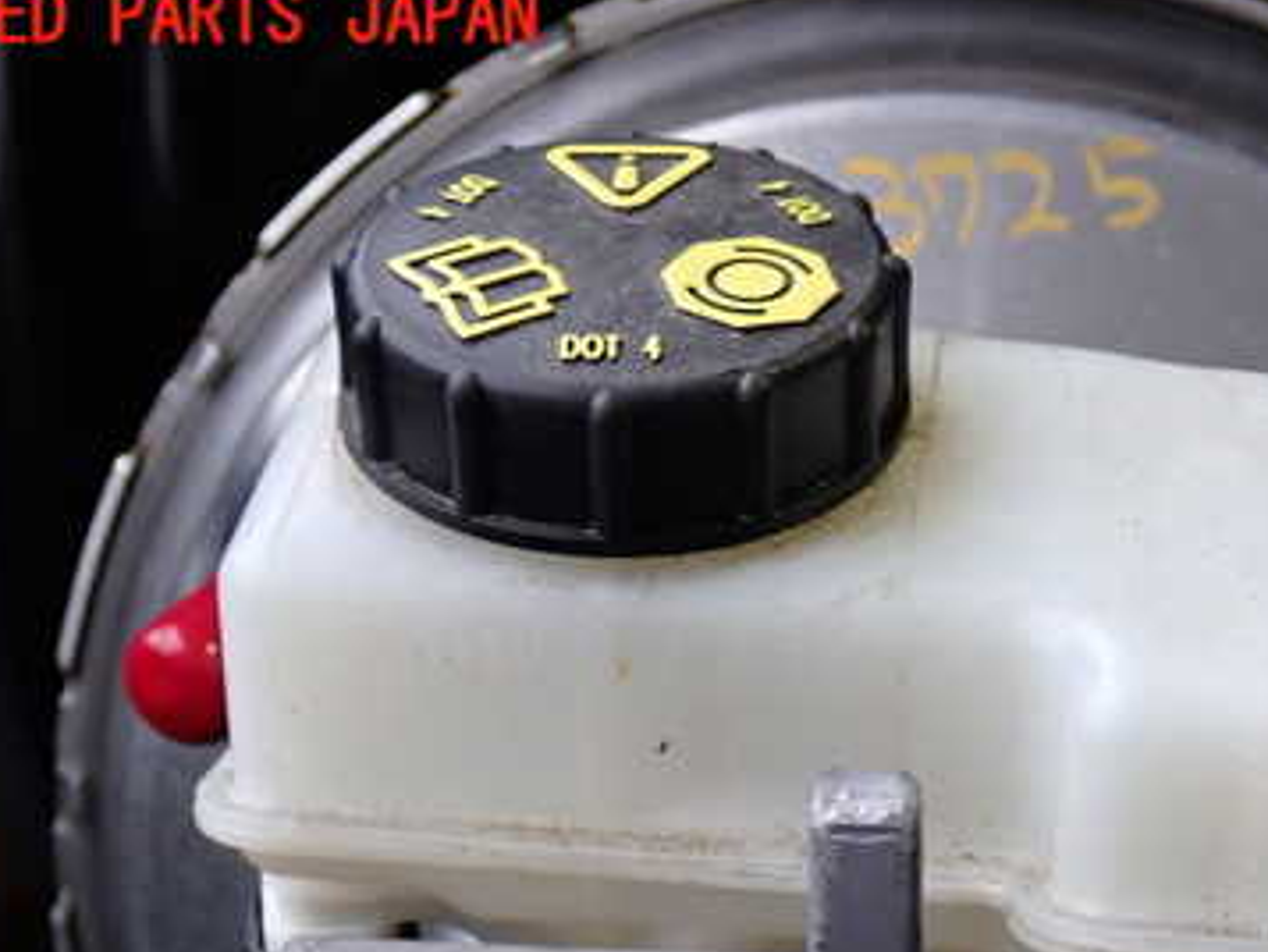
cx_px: 959
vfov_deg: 17.4
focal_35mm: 84
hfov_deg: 23.0
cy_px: 774
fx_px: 3078
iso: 250
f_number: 3.2
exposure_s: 1/50
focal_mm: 9.01
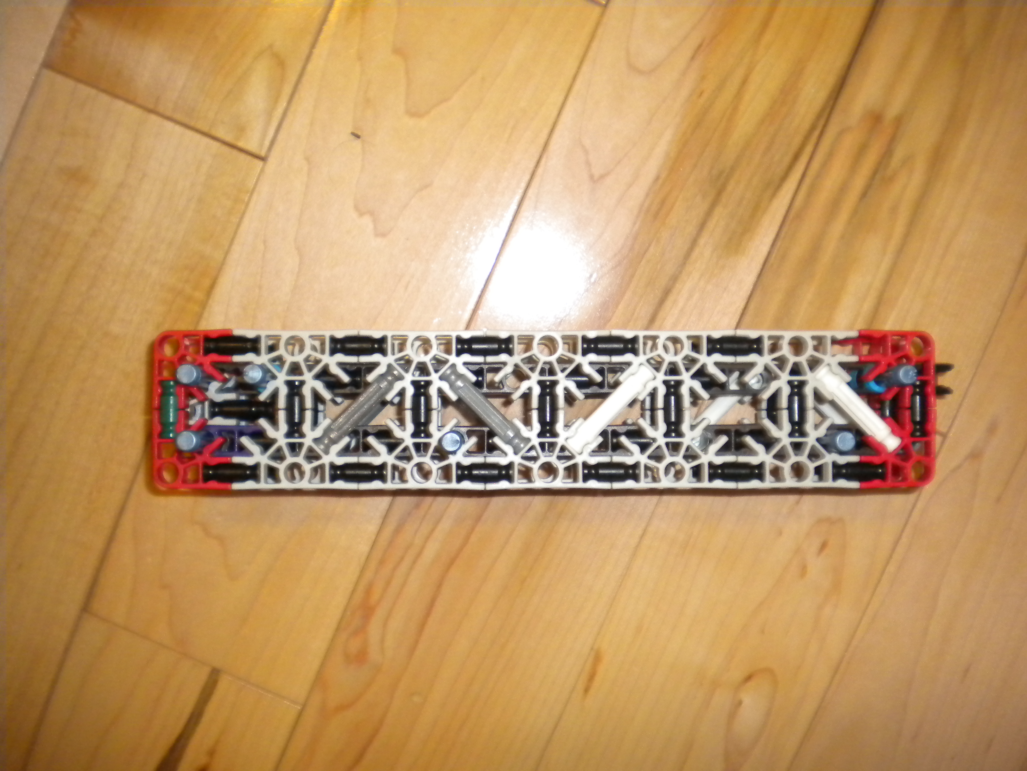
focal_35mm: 35
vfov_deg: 40.7
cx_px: 514
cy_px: 386
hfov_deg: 52.6
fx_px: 1038
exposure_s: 1/30
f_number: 3.1
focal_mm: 6.3
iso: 400
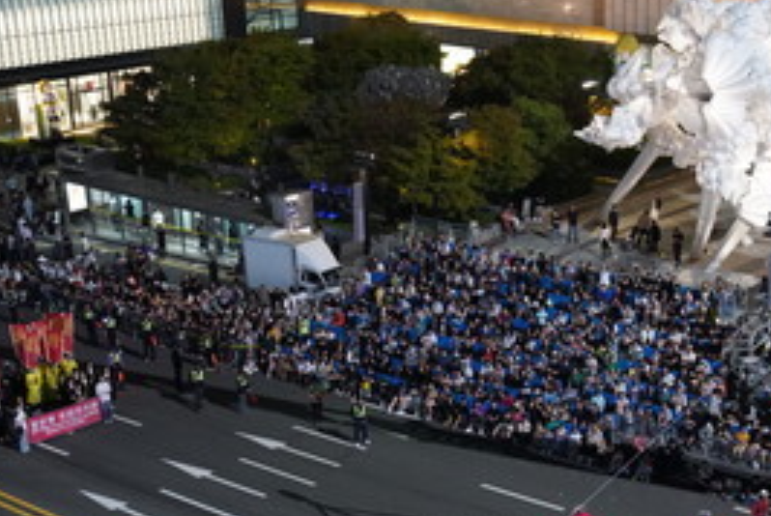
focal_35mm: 70
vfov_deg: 19.2
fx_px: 1501
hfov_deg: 28.4
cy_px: 445
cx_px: 571
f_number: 3.2
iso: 3200
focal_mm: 31
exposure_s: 1/200
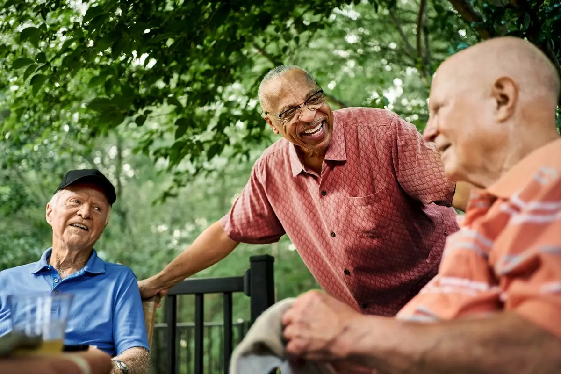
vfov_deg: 37.9
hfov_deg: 54.4
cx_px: 280
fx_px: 545
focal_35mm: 35
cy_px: 187
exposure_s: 1/320
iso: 500
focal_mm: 35
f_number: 1.8
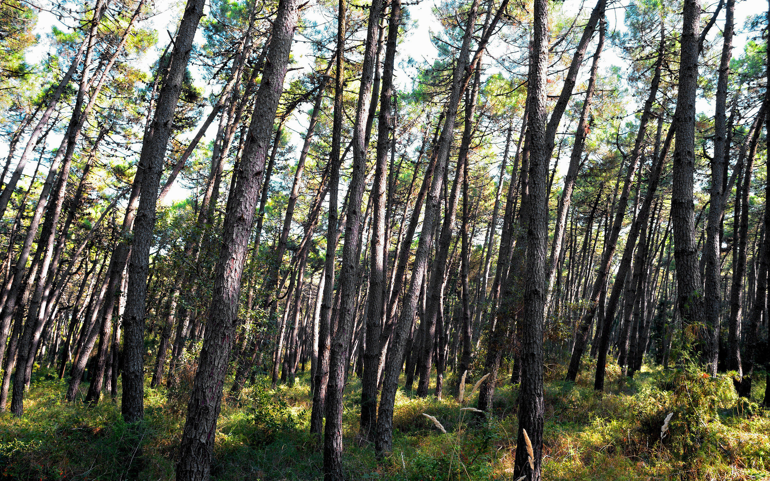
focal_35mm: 29
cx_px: 383
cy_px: 246
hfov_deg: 64.6
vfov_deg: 43.1
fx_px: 609
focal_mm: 28
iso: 250
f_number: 8
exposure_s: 1/25
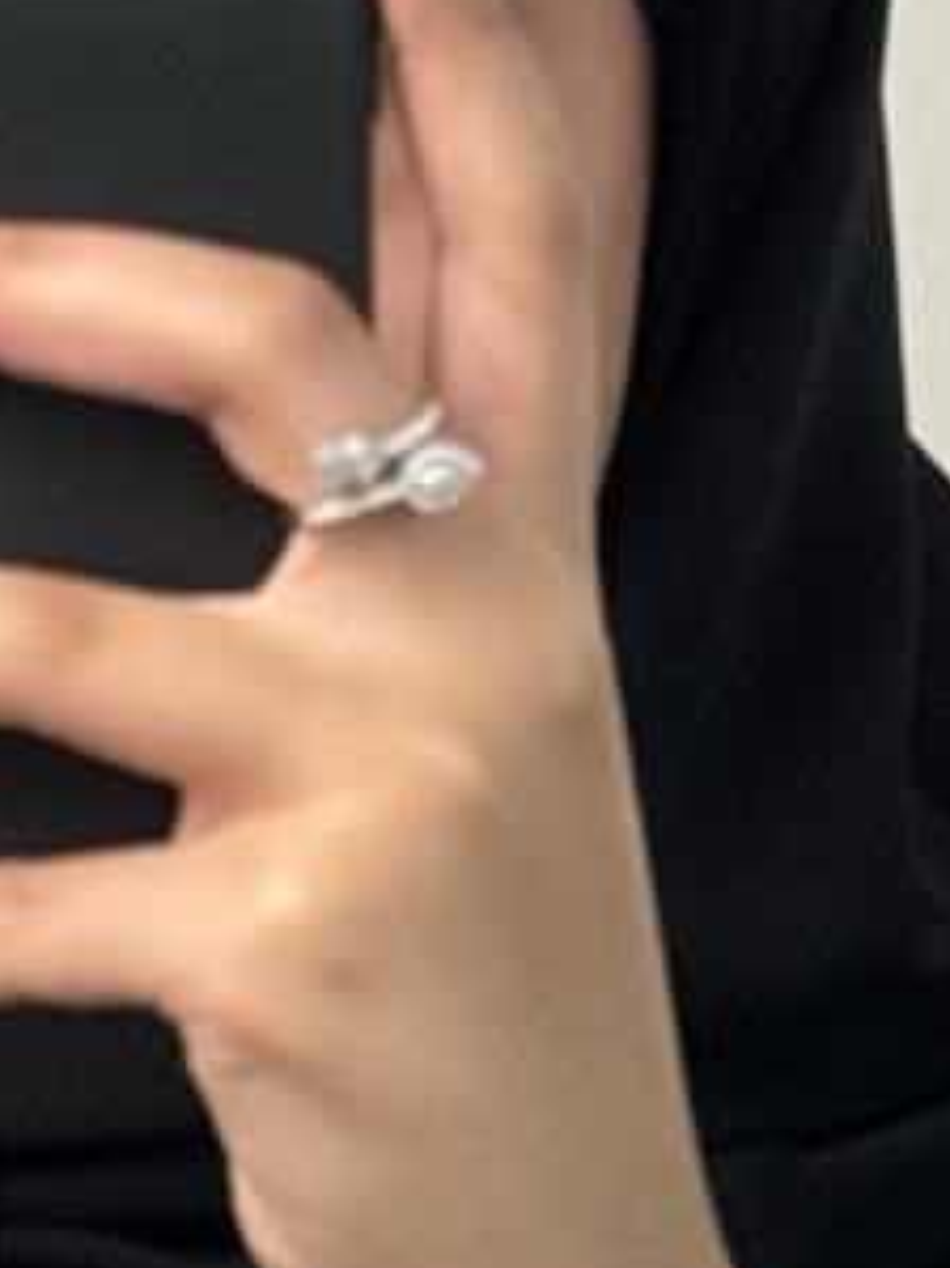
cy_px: 2010
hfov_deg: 5.7
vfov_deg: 7.5
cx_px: -322
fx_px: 9411
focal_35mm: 257
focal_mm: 6.76
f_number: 1.78
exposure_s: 1/121
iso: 64
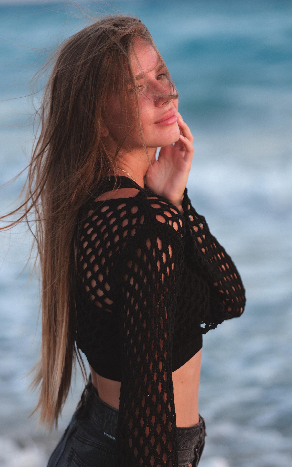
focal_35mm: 138
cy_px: 233
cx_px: 145
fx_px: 1757
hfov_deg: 9.5
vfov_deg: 15.1
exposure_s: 1/400
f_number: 2
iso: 200
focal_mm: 90
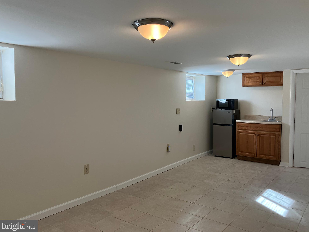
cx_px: 159
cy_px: 113
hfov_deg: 61.6
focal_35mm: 29
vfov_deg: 48.2
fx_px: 259
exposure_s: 1/120
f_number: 1.8
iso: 80
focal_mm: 3.99
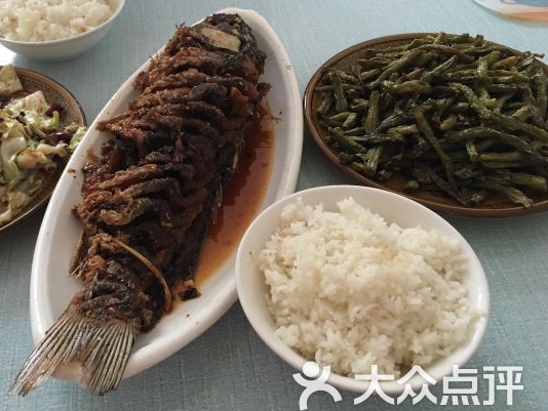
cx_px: 191
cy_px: 170
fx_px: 602
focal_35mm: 38
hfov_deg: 48.3
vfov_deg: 37.6
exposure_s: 1/17
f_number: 2.2
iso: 80
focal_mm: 4.15
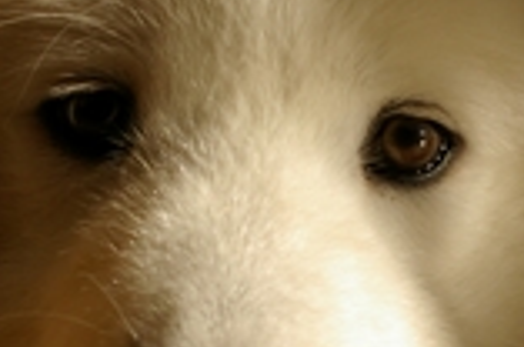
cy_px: 113
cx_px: 304
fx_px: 2434
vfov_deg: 8.2
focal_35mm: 168
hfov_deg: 12.3
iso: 200
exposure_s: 1/350
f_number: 8
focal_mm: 35
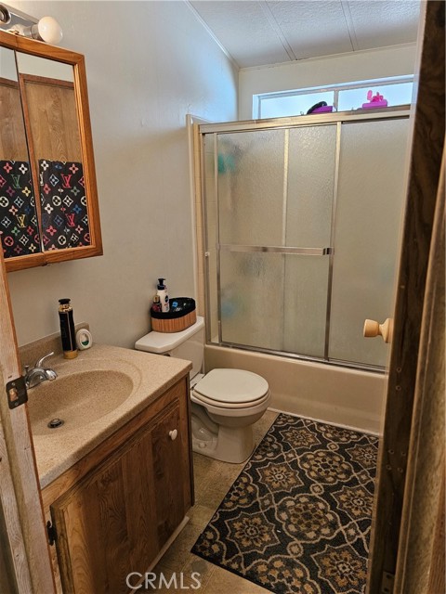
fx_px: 395
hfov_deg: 58.9
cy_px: 297
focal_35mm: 23
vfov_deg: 73.9
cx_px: 223
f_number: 1.7
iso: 640
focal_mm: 6.3
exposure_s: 1/60
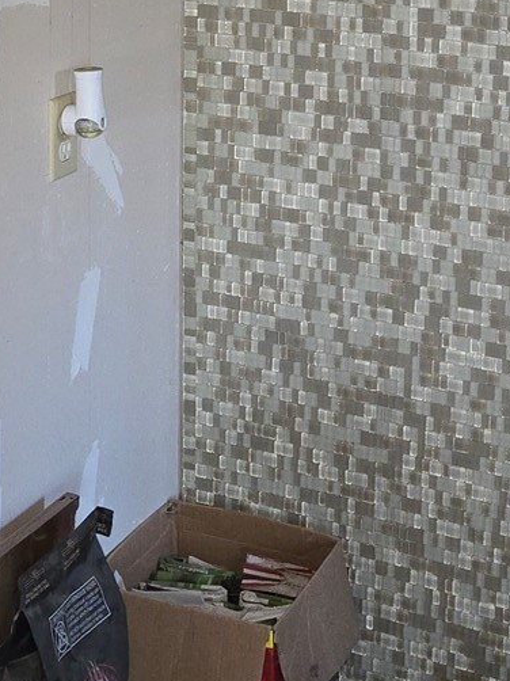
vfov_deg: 21.1
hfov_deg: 16.7
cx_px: 148
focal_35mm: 88
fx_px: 1730
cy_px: -69
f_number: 1.8
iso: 125
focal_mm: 5.4
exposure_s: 1/20
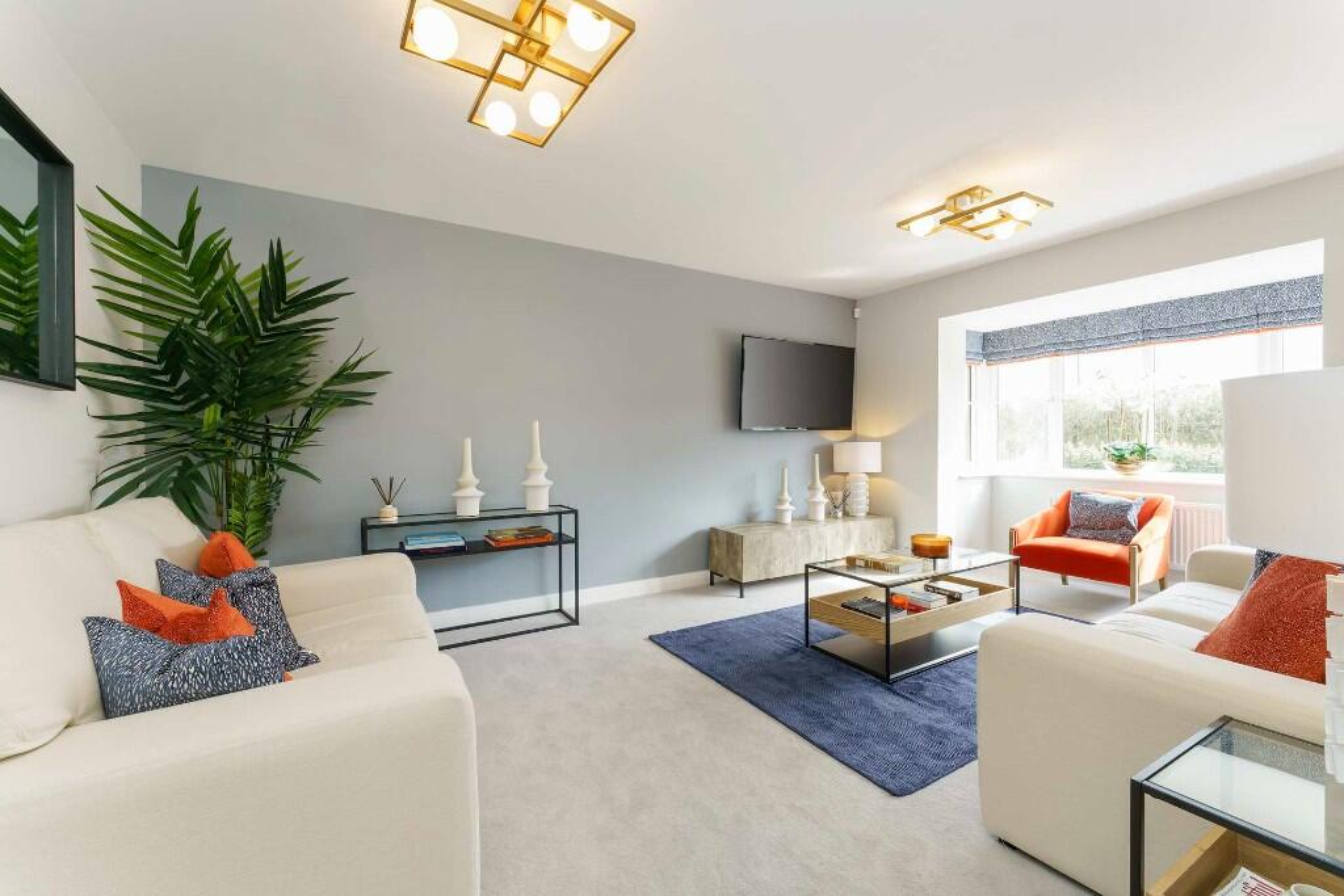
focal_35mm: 14
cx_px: 672
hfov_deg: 104.2
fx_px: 523
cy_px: 448
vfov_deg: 81.2
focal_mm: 14
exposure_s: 1/3
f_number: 11
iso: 100
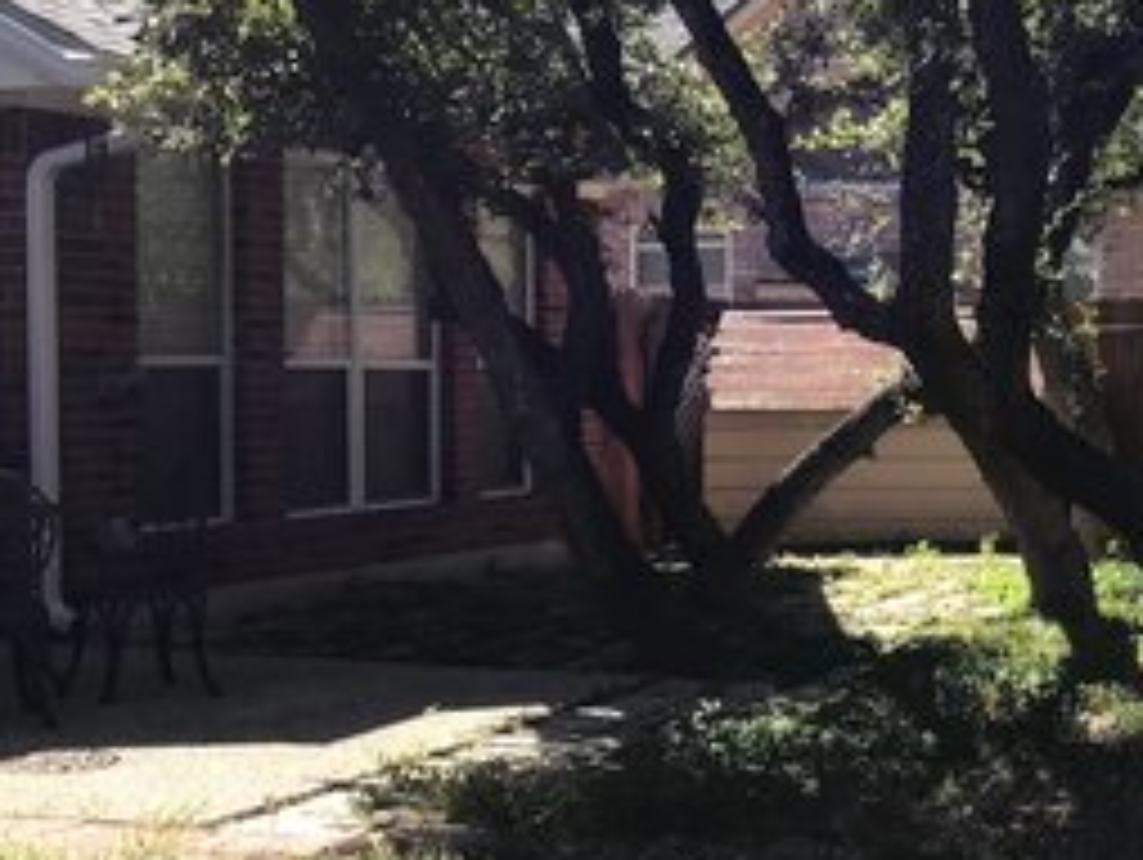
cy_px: 518
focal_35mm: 78
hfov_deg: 23.9
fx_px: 2578
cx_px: 1143
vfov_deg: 18.9
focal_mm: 3.3
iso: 25
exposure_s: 1/433
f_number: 2.4
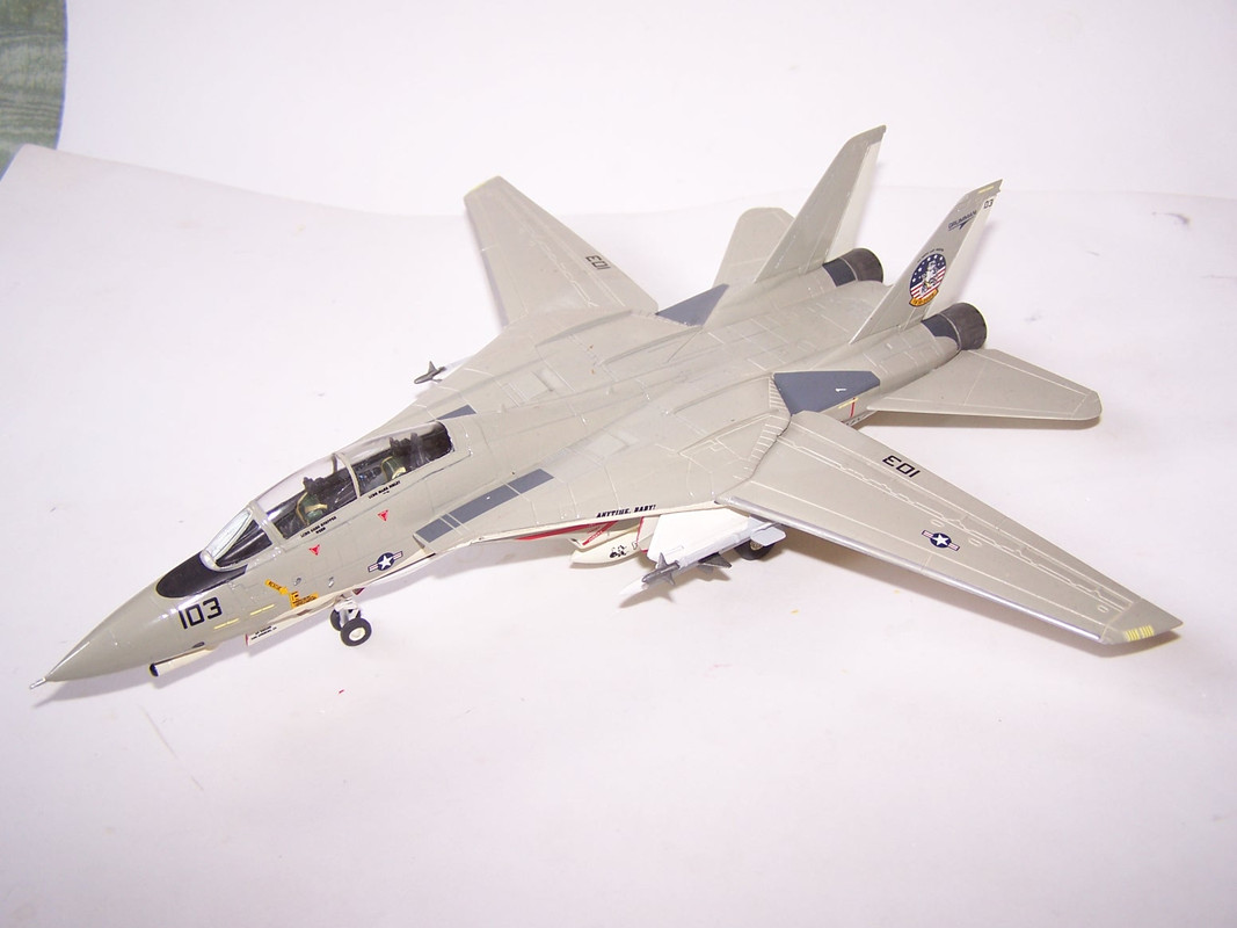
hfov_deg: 49.0
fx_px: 1358
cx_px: 618
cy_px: 464
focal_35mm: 38
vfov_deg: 37.7
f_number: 2.8
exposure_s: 1/60
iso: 80
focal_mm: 6.3
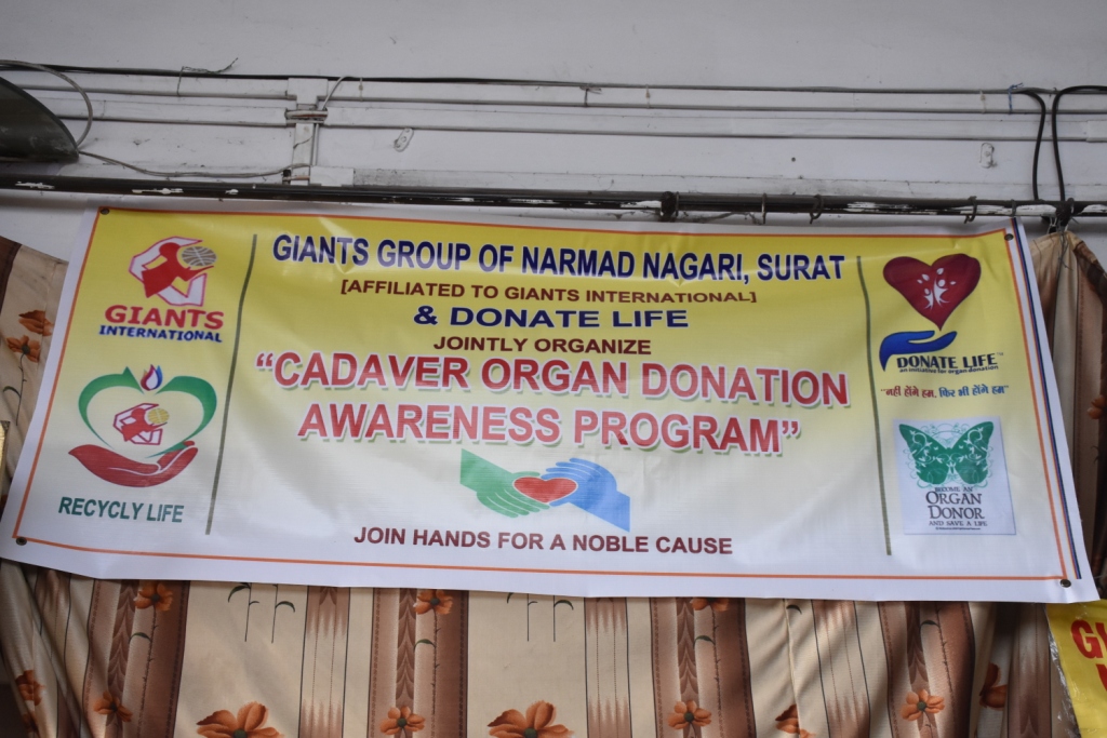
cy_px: 369
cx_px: 554
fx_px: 1384
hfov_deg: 43.6
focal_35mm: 45
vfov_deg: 29.9
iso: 1600
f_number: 5.6
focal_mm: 30
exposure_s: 1/60
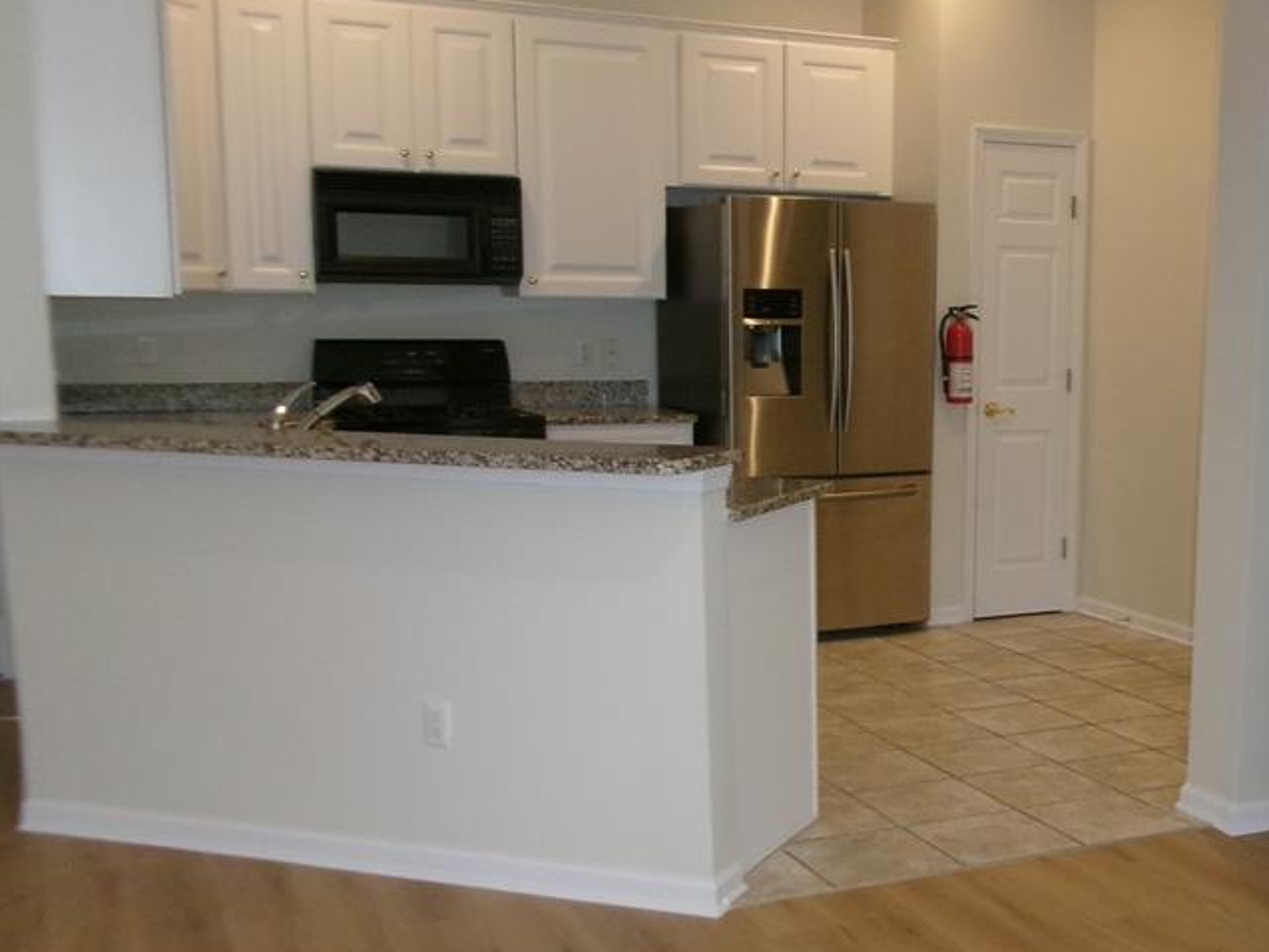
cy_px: 592
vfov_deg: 32.1
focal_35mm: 45
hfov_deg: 40.8
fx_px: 1650
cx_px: 954
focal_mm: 5.1
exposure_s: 1/34
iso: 400
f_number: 3.9
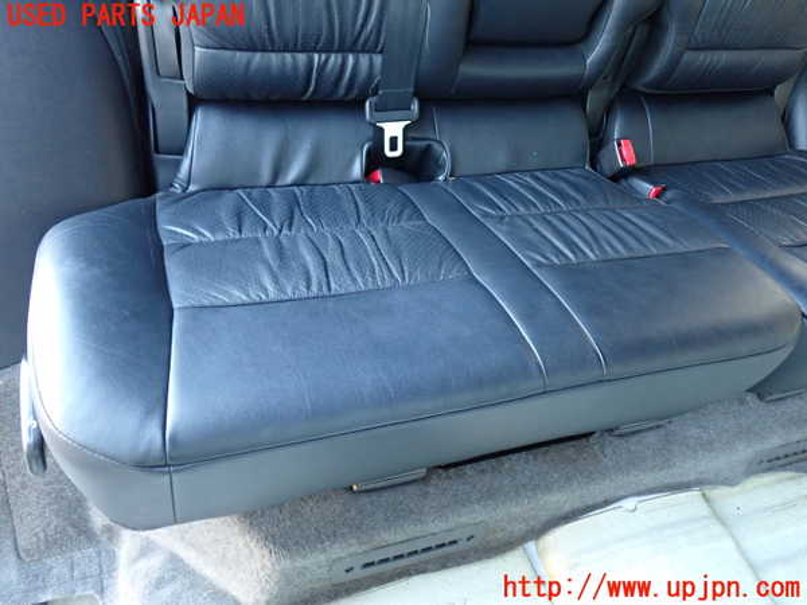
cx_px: 404
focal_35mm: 30
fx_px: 699
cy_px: 302
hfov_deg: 60.0
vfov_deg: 46.8
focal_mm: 5.4
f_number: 2.3
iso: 400
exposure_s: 1/30
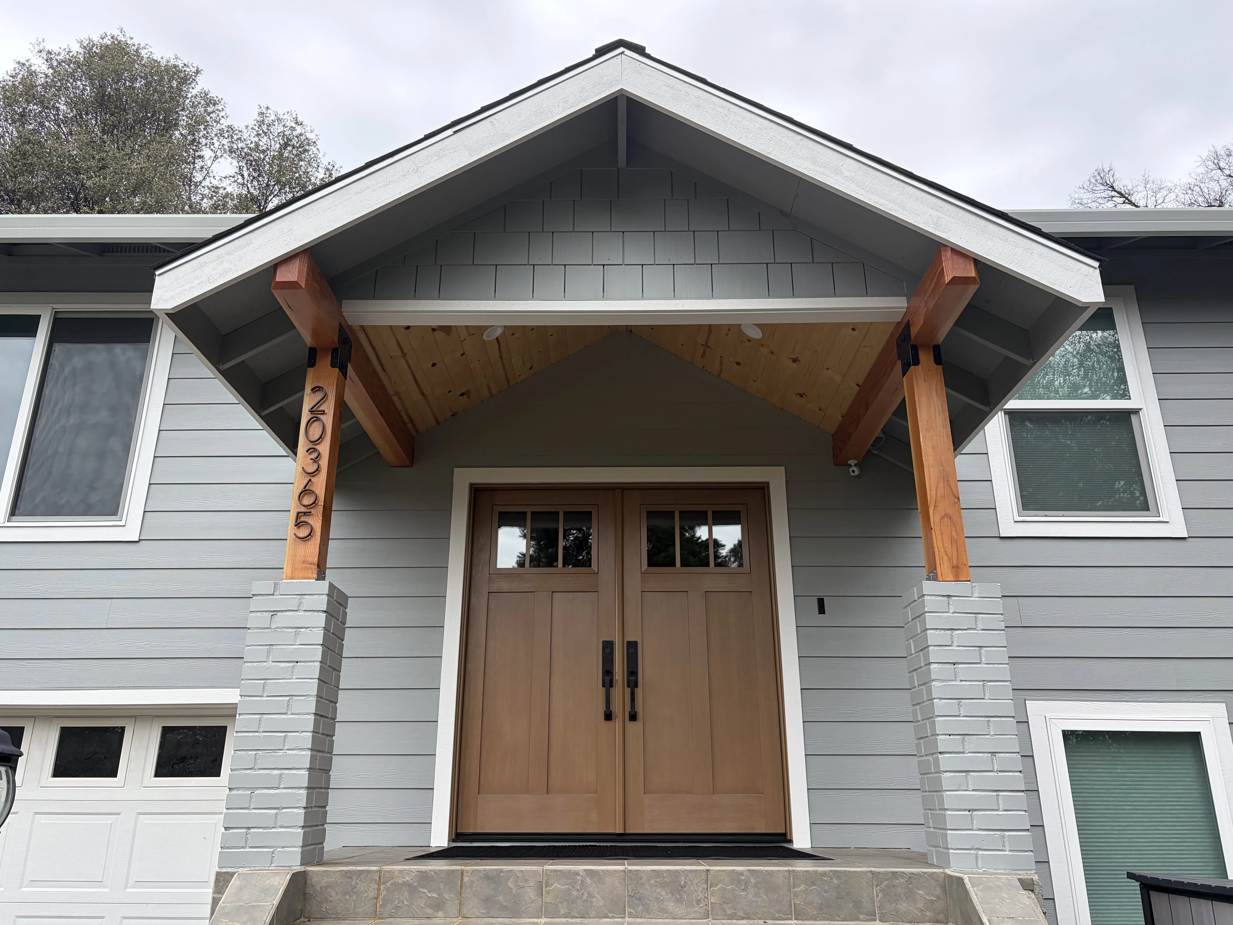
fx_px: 962
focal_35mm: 27
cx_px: 603
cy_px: 455
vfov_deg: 51.4
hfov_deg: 65.3
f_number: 1.6
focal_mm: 5.96
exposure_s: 1/1099
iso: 64
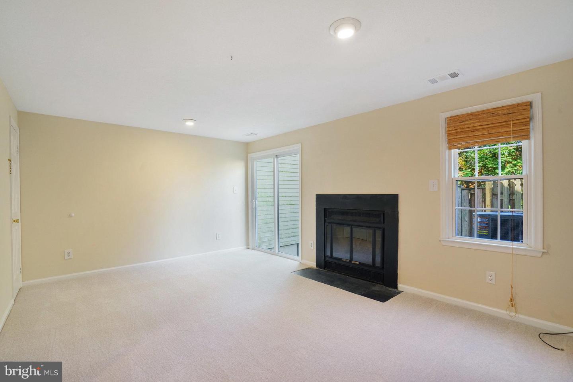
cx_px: 286
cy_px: 191
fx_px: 255
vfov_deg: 73.7
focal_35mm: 16
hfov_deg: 96.7
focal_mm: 16
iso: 1250
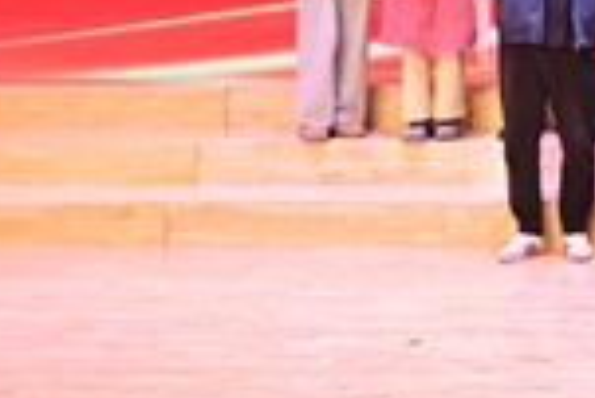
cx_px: 1056
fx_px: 2630
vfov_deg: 8.2
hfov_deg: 11.9
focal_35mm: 159
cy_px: -388
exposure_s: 1/160
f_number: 2.8
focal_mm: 38
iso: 250
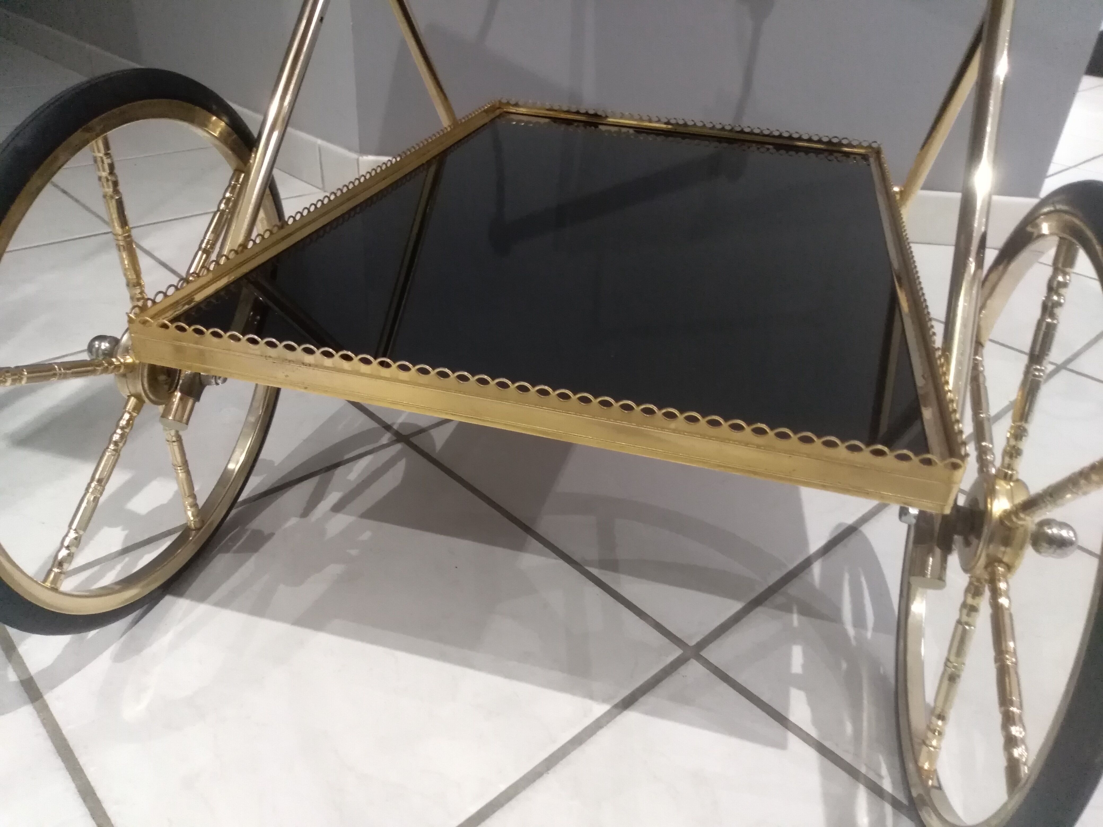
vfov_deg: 53.1
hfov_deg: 67.3
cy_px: 414
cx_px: 552
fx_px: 828
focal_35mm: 26
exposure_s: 1/14.3
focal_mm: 3.54
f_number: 2
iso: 890
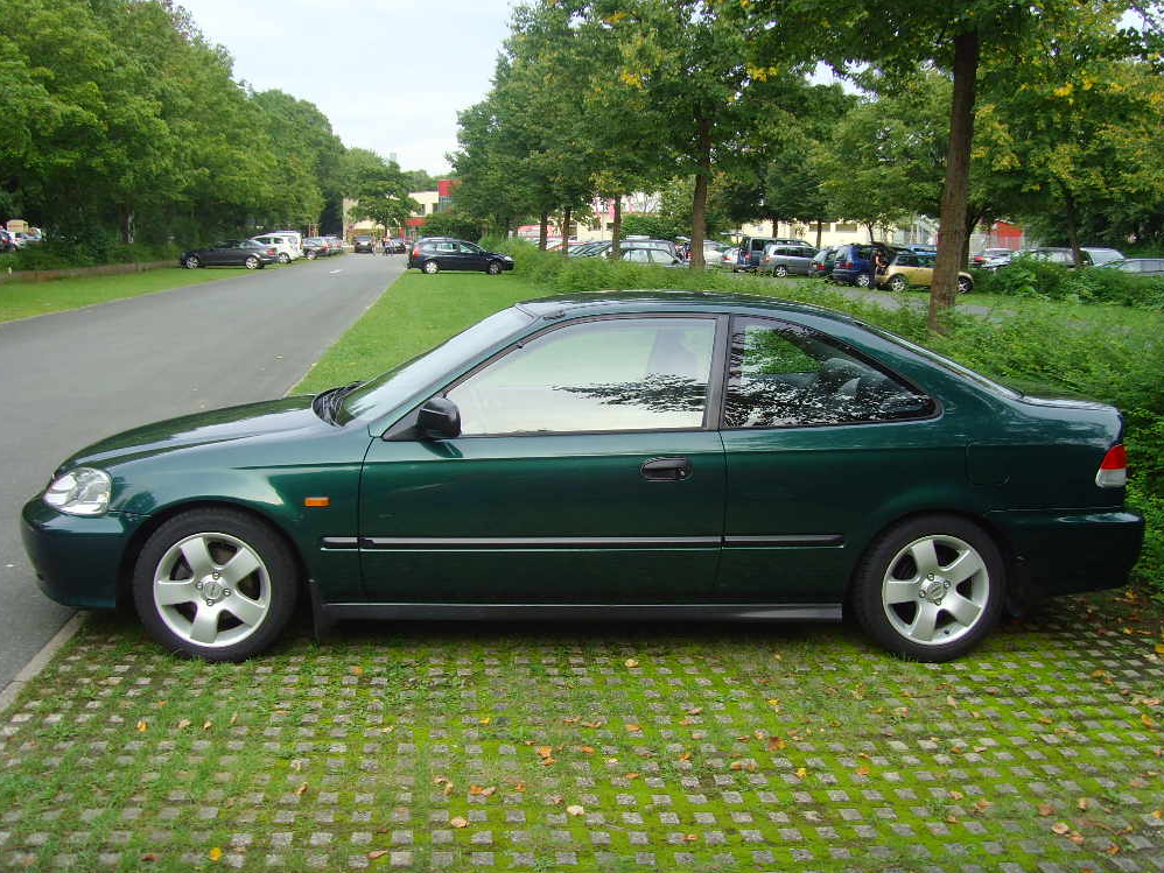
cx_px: 582
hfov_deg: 46.8
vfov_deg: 36.0
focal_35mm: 40
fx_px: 1345
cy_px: 437
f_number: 3.5
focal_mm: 6.6
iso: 80
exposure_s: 1/125
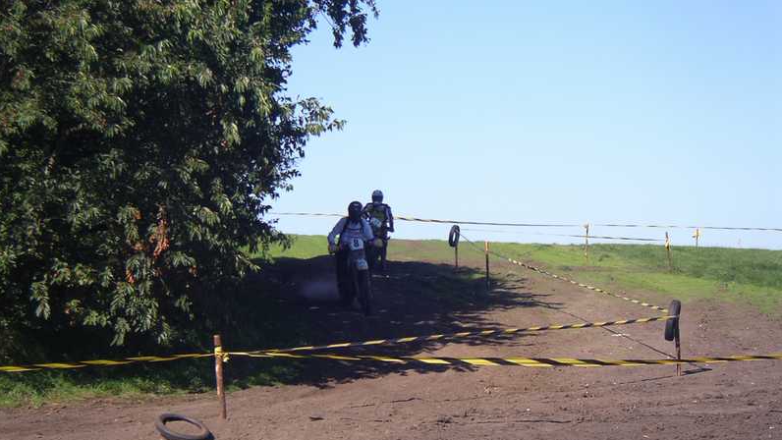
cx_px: 390
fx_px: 2157
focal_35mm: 104
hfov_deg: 20.6
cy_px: 262
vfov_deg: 11.6
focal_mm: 14.7
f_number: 3.8
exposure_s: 1/500
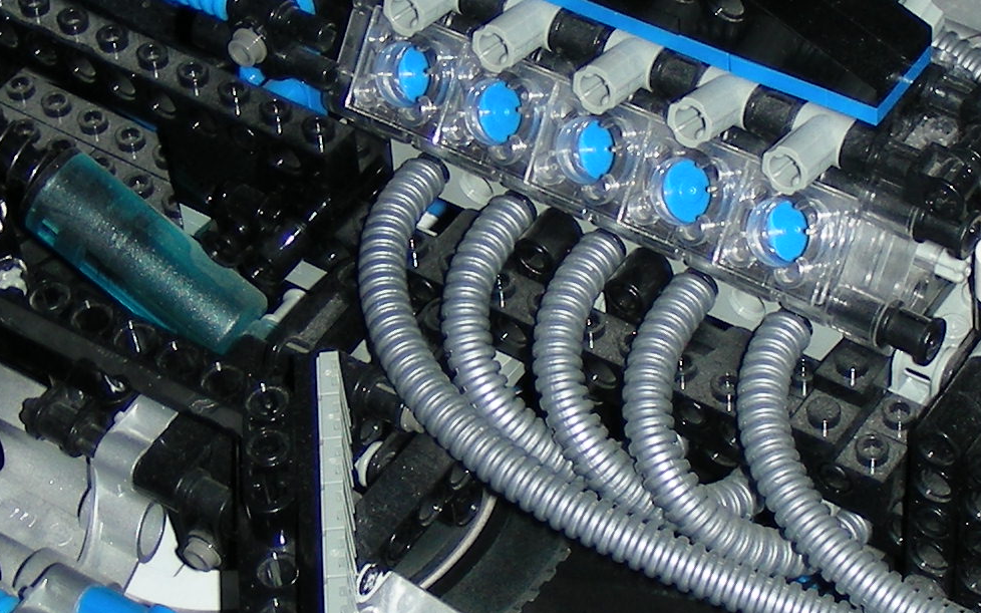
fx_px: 3101
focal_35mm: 116
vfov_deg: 11.3
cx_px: 780
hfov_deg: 17.8
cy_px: 257
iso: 50
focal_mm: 6.3
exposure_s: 1/60
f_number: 3.5
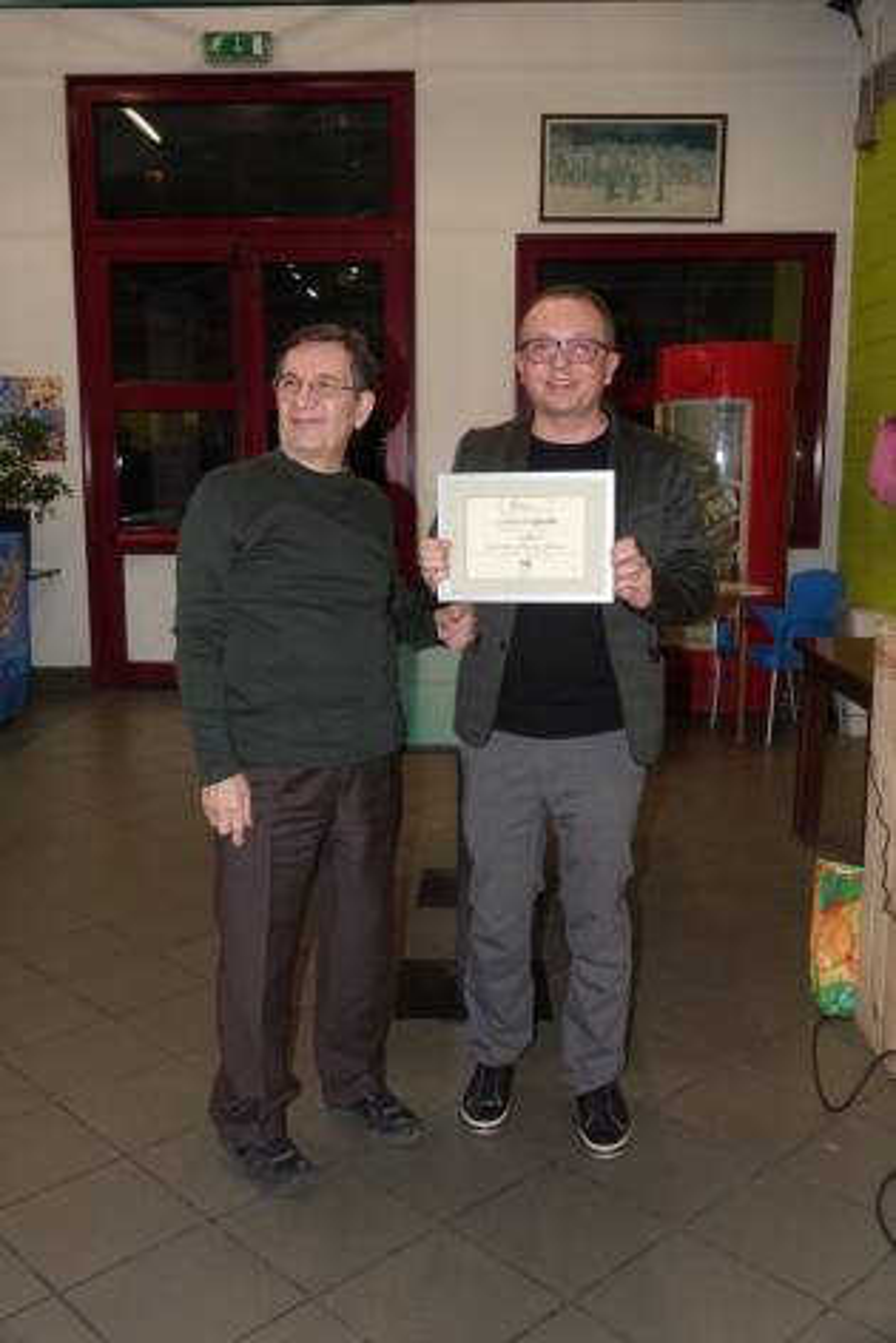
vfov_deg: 57.2
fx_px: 1231
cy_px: 672
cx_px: 448
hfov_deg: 40.0
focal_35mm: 33
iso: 400
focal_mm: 12.04
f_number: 2.8
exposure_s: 1/40
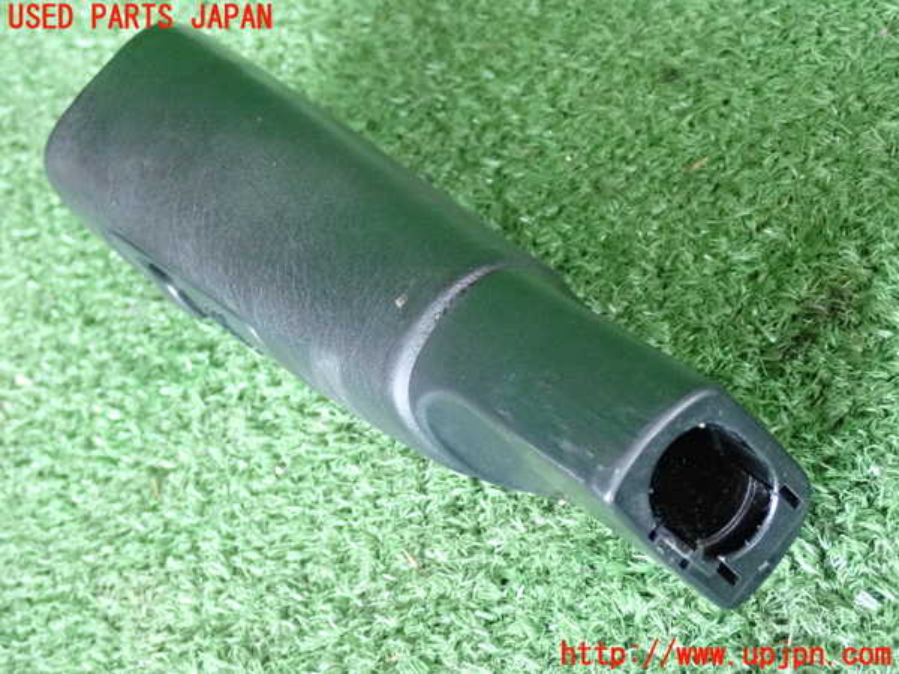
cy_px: 337
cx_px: 450
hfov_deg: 23.8
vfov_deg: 18.0
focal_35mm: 82
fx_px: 2130
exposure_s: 1/125
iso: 2500
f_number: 4.3
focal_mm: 14.62
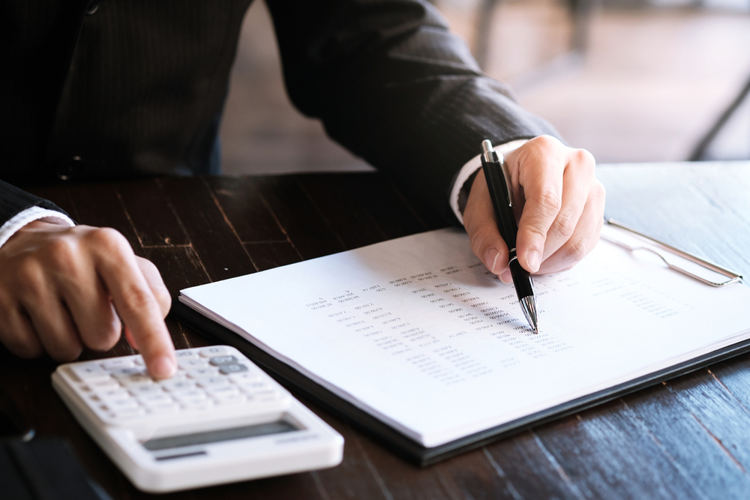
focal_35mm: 90
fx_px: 1875
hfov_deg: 22.6
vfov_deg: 15.2
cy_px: 250
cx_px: 375
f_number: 2.8
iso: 400
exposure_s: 1/80
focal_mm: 60
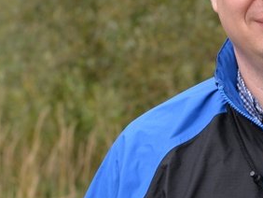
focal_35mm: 153
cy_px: 113
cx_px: 249
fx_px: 1163
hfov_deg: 12.8
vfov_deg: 9.7
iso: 100
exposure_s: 1/100
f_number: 5
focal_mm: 50
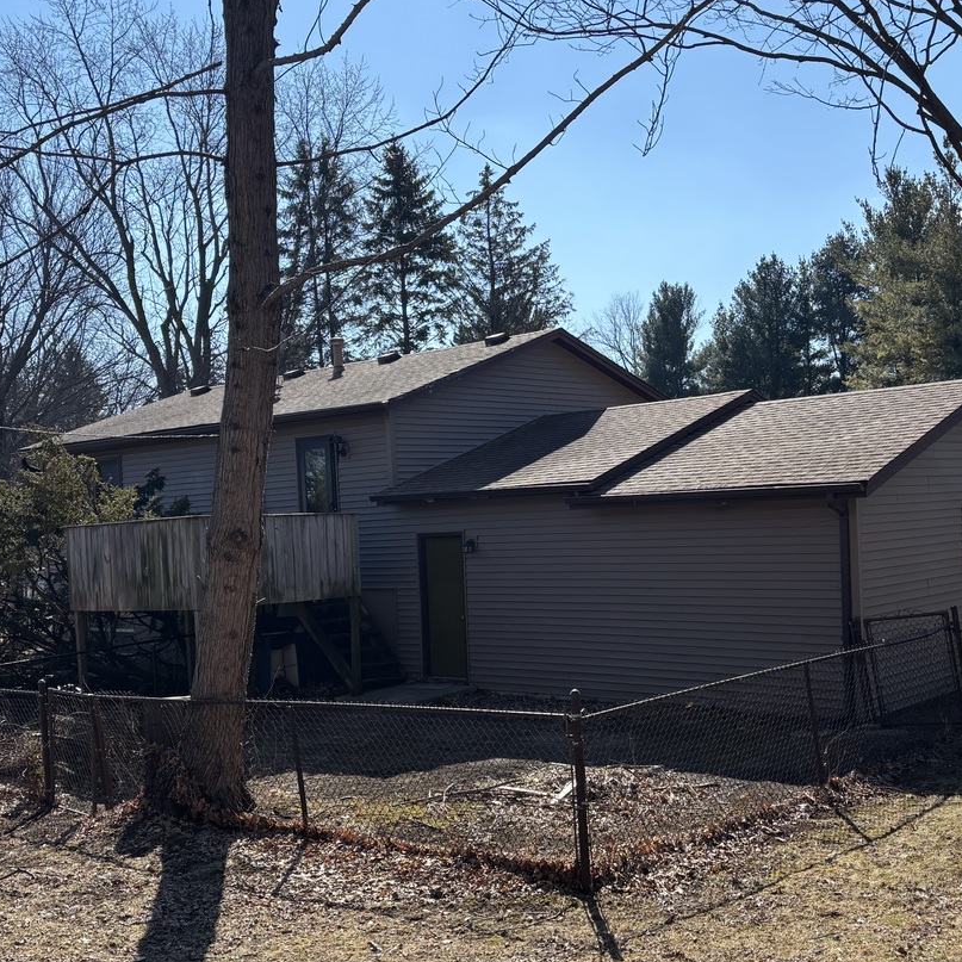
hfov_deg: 40.9
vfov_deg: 40.8
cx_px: 534
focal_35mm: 41
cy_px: 544
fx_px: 1289
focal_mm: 5.96
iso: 50
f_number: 1.6
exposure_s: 1/2639
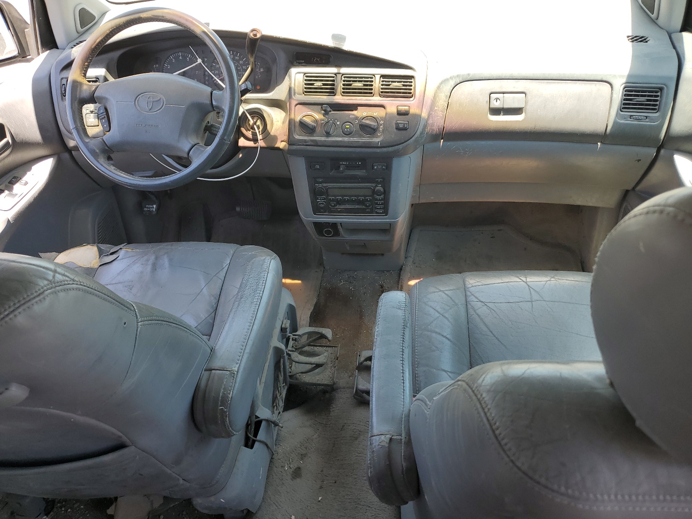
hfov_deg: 67.3
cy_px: 260
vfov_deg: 53.1
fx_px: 520
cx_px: 346
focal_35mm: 26
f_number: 1.5
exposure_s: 1/256
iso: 50
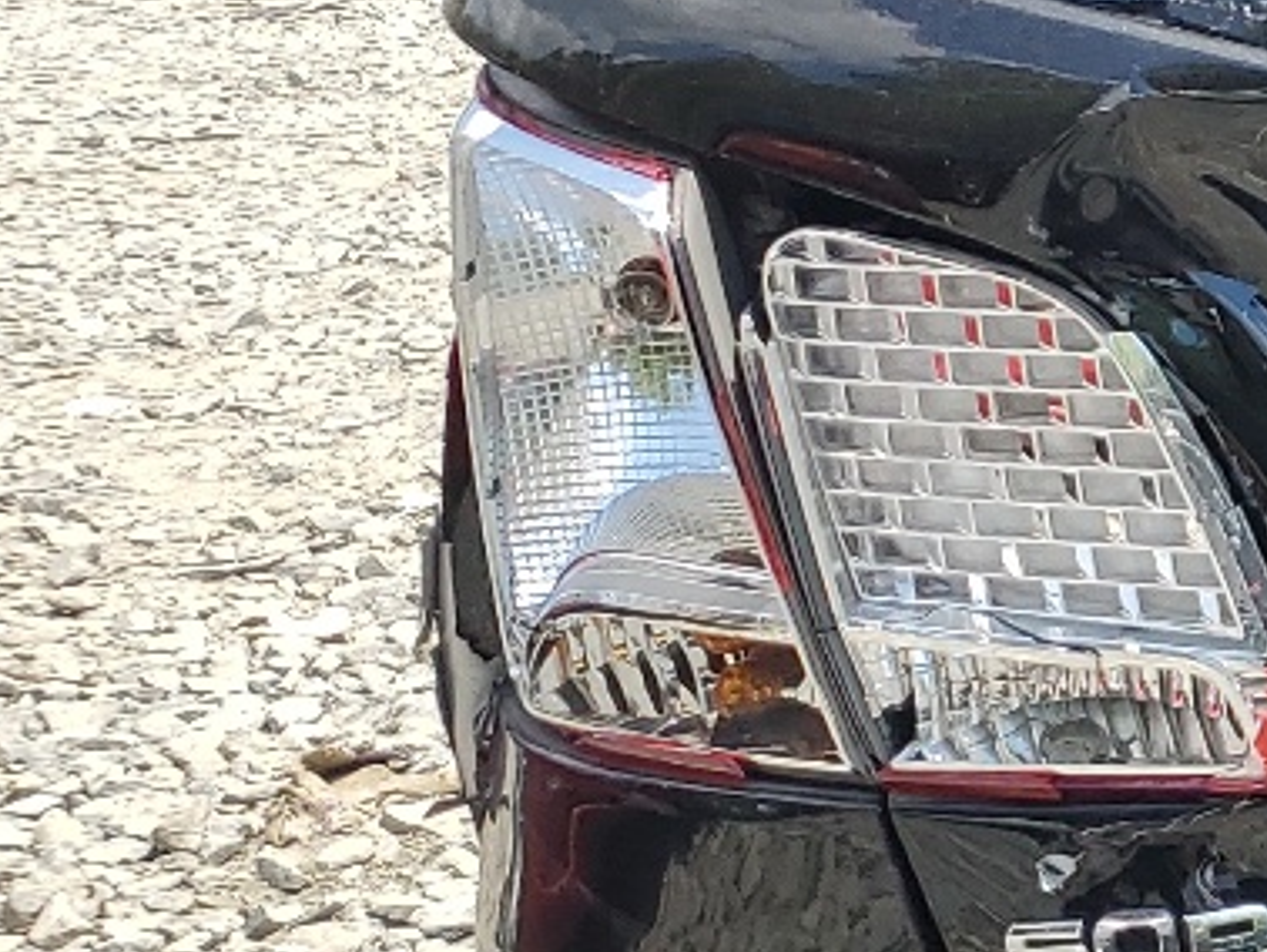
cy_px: 553
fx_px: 4029
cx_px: 2531
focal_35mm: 110
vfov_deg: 13.5
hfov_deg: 14.7
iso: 50
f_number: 1.5
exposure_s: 1/1667
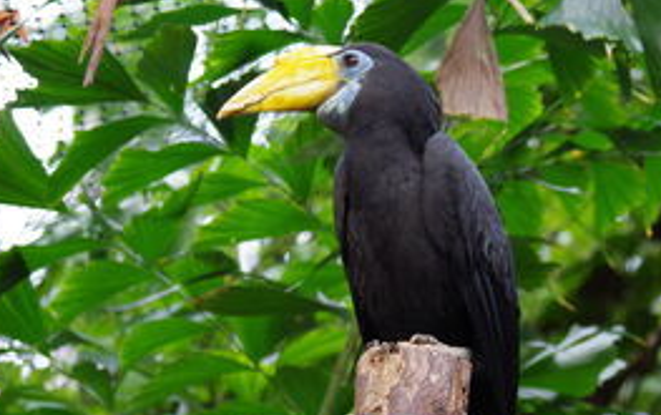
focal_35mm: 242
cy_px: 201
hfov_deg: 8.7
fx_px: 4364
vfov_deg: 5.4
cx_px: 423
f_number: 4.5
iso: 1600
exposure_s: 1/160
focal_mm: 105
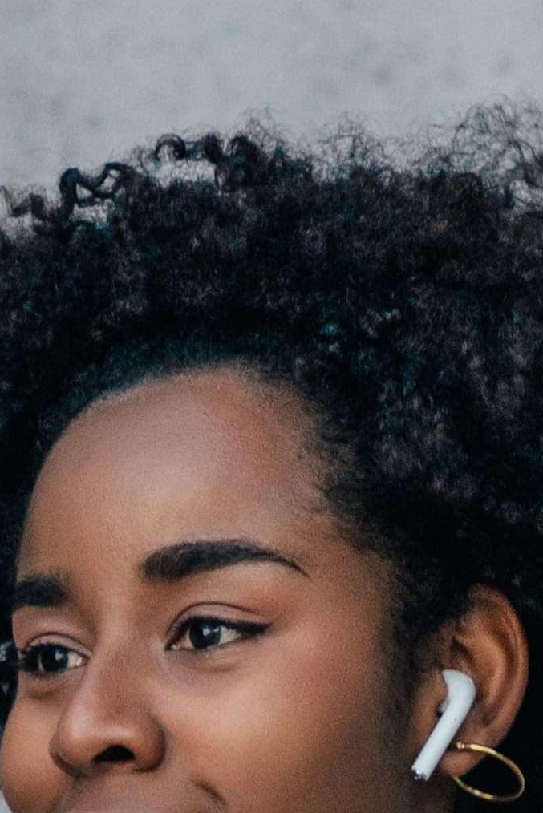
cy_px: 2833
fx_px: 14780
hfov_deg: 2.1
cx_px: 647
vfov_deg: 3.1
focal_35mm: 654
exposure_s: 1/400
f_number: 4.5
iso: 500
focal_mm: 85
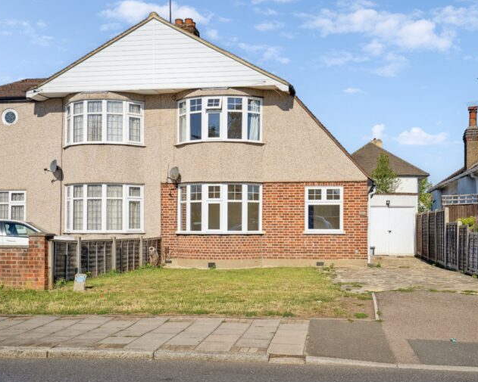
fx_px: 566
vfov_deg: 37.3
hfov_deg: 45.8
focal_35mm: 40
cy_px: 193
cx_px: 255
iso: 640
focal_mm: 35
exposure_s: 1/4000
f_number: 5.6
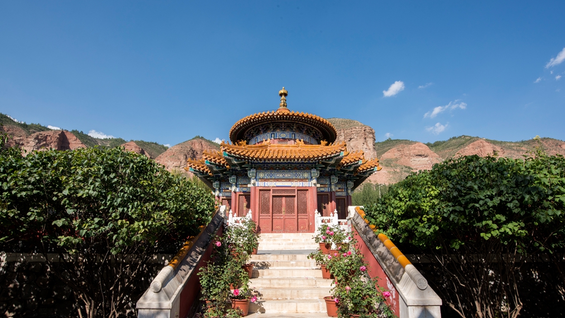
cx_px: 291
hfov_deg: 89.5
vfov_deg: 57.6
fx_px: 285
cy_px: 200
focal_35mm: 19
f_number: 14
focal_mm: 17
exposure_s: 1/100
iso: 160
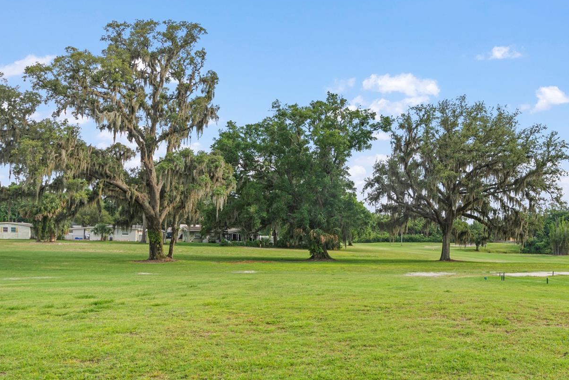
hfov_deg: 47.9
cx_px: 363
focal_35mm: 40
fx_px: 632
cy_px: 232
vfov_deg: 33.3
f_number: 5.6
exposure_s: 1/160
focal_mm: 20
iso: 100
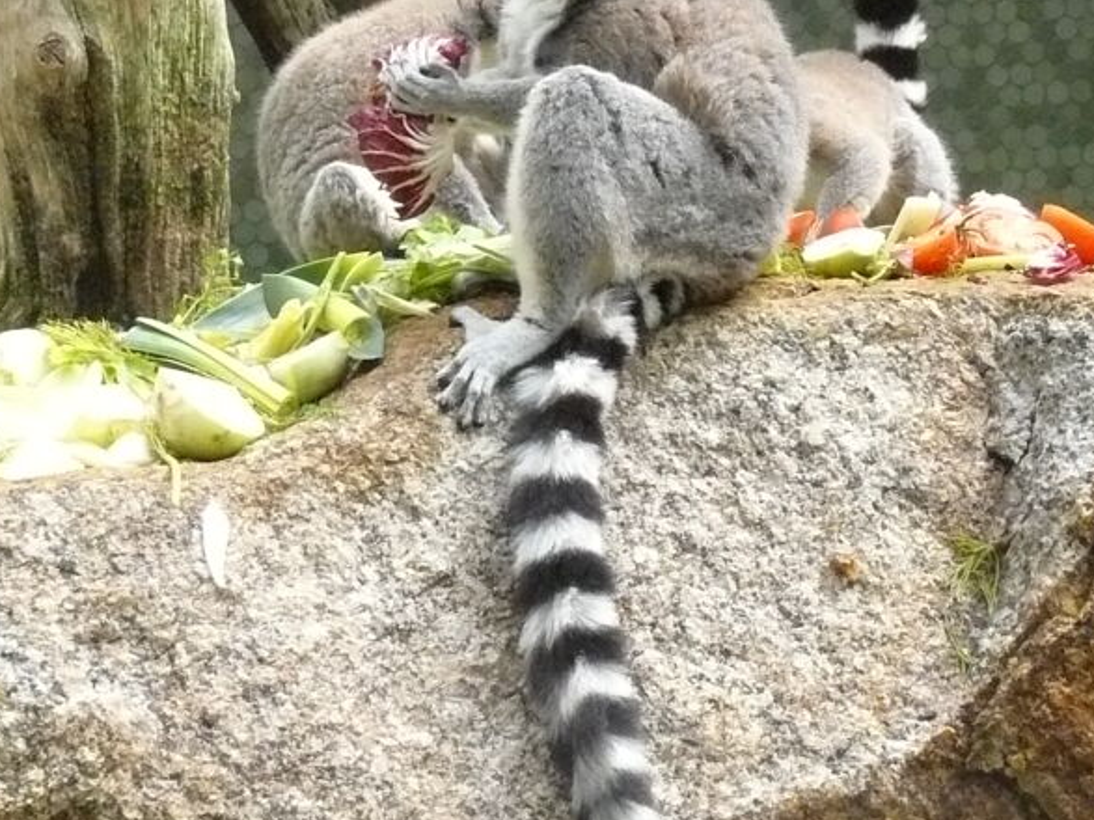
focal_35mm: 130
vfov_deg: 11.4
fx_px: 4108
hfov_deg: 15.2
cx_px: 690
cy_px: 136
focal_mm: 8.8
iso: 400
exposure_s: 1/80
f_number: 5
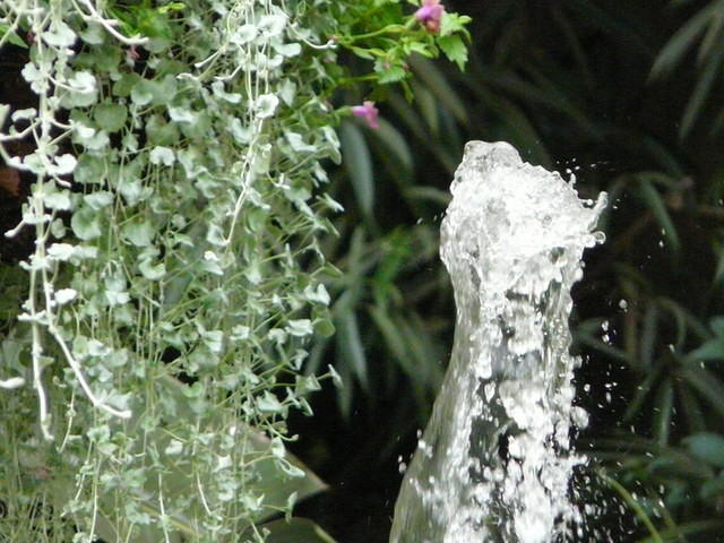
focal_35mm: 515
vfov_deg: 2.9
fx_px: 10771
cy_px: 272
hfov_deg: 3.8
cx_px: 362
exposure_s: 1/400
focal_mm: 66.3
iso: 800
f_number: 3.6
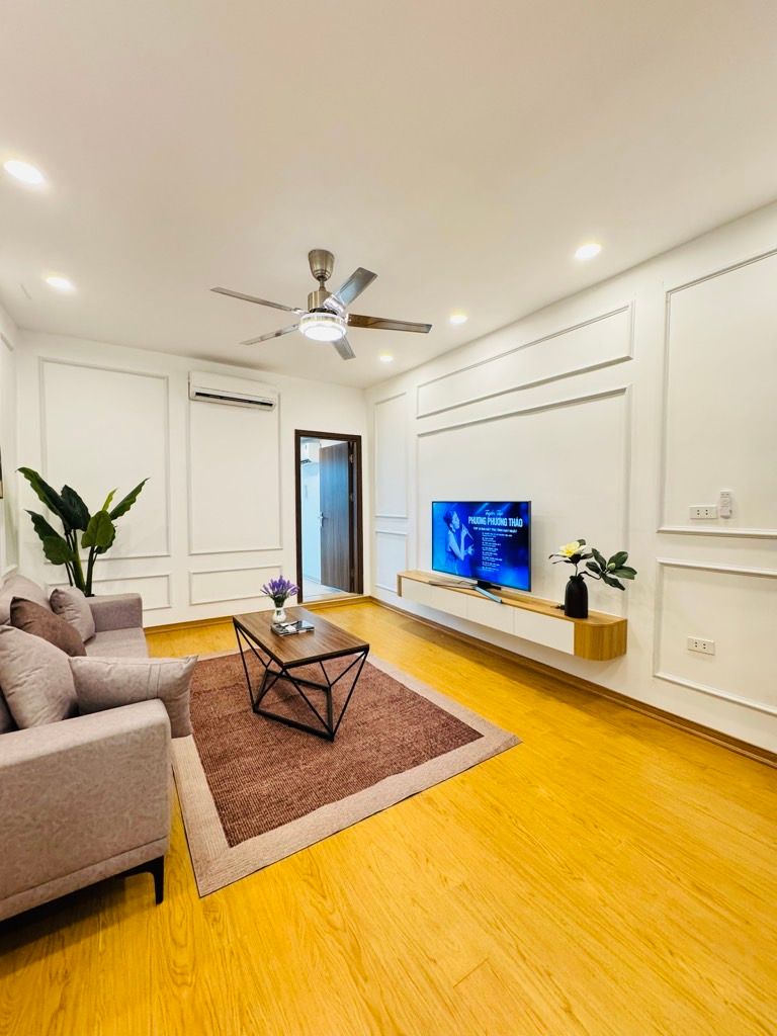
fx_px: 419
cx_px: 388
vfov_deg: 102.1
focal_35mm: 14
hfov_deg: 85.7
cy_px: 518
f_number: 2.2
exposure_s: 1/100
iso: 320
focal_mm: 2.22
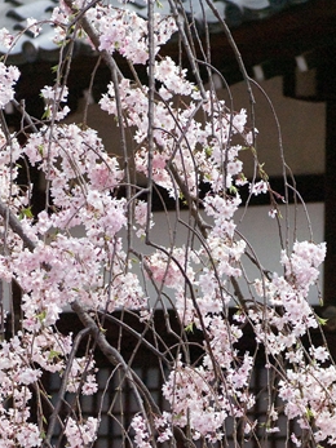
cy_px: 483
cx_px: 198
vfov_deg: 6.6
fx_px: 3885
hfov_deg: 5.0
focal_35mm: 300
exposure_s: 1/3000
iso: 1600
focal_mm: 90
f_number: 6.7
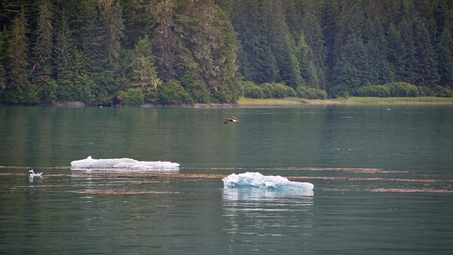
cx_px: 227
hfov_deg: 6.9
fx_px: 3783
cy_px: 144
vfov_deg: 3.9
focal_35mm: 315
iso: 500
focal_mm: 300
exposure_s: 1/640
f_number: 5.6
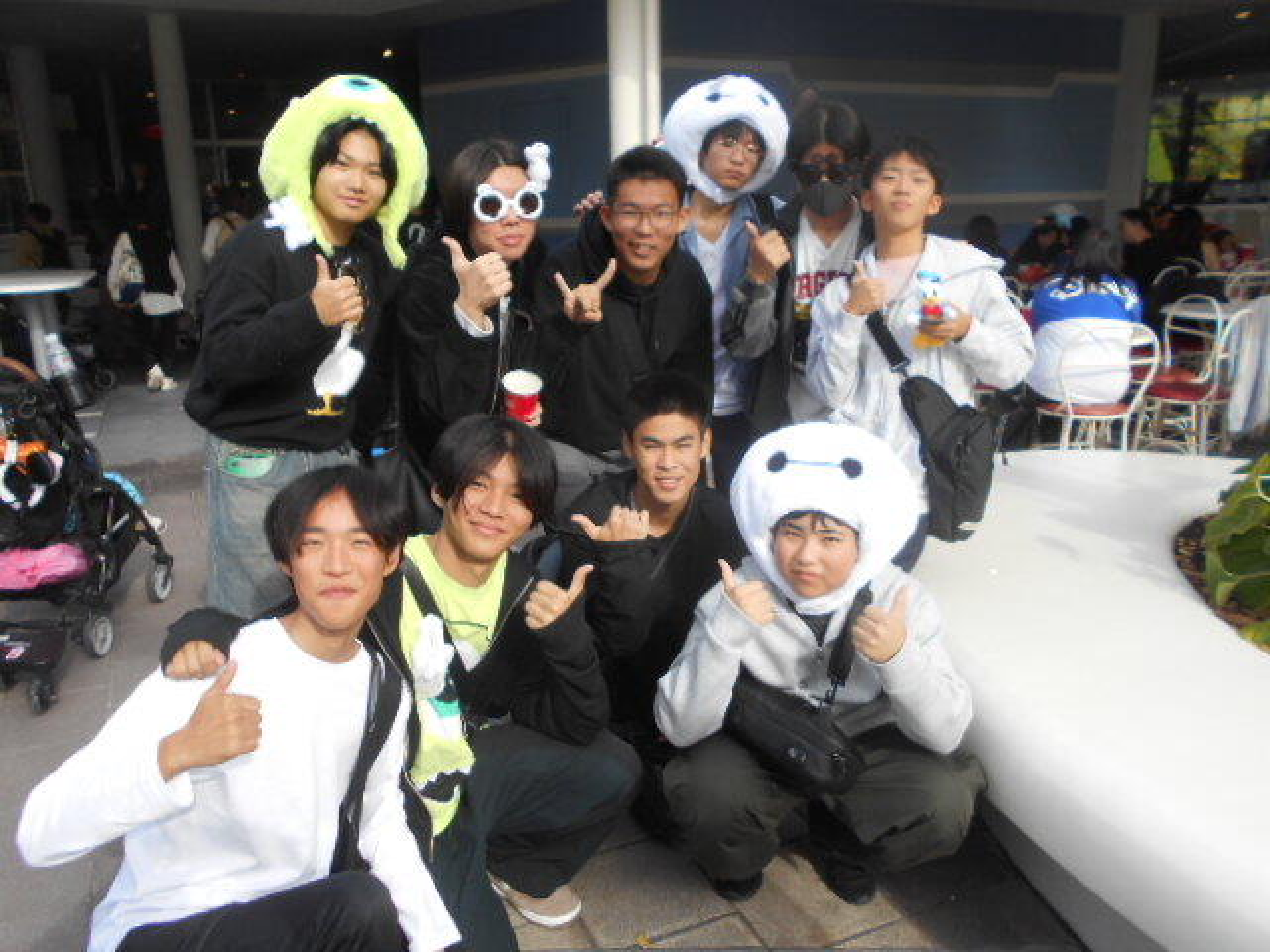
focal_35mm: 26
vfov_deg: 53.1
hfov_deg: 67.3
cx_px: 635
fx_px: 954
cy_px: 476
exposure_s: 1/400
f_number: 3.2
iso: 80
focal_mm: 4.6
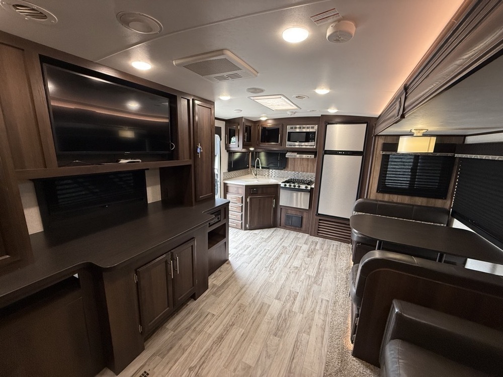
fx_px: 203
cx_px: 252
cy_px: 188
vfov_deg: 85.7
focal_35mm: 14
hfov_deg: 102.1
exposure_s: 1/99
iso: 320
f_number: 2.2
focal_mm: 2.22
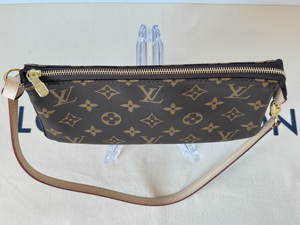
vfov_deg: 30.3
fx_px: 416
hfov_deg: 39.7
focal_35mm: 48
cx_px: 150
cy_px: 112
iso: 64
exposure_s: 1/50
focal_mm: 6.76
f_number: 1.78
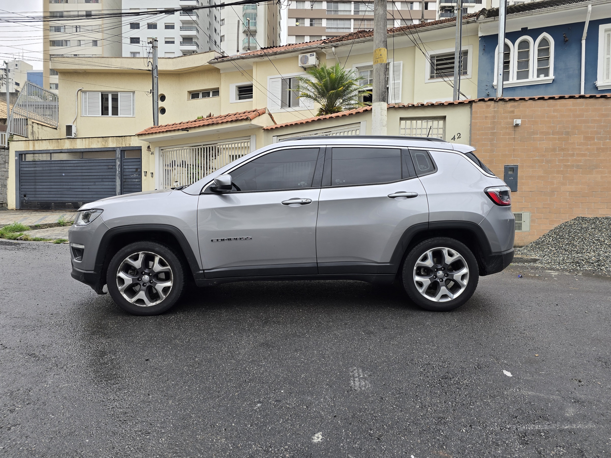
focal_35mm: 23
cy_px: 229
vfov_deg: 58.9
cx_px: 306
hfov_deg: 73.9
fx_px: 406
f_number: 1.7
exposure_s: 1/180
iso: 40
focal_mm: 6.3
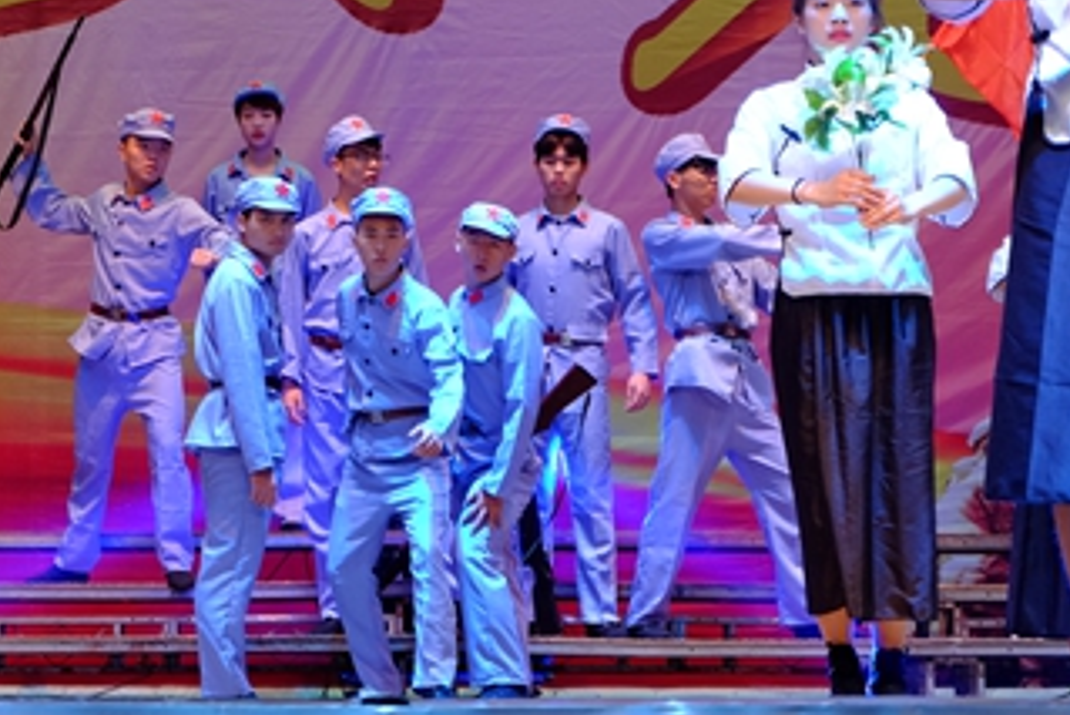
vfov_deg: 9.7
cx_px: 362
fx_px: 4193
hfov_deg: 14.5
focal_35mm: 141
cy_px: 228
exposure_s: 1/42
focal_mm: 50
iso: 1600
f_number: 5.6
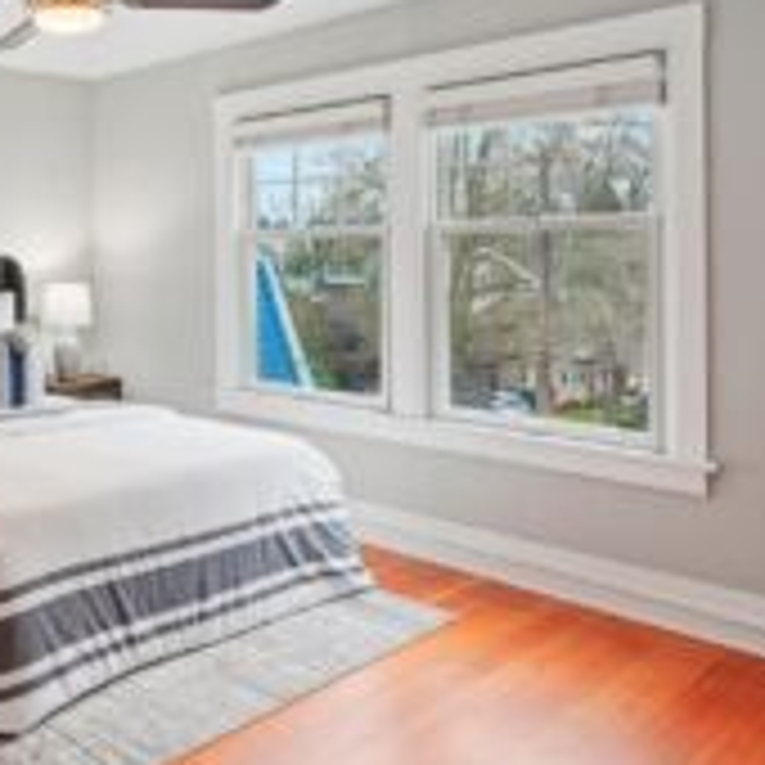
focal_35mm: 34
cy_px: 254
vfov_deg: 47.6
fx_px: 850
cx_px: 40
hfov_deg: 43.2
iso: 400
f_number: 8
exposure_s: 1/20
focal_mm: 17
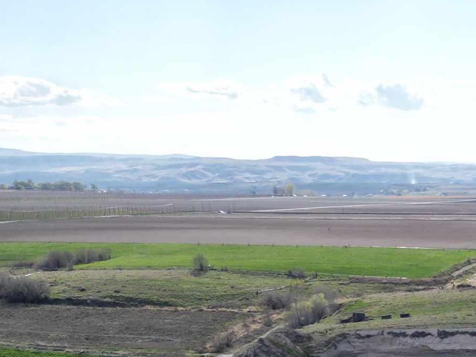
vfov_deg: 15.9
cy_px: 597
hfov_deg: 20.5
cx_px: 709
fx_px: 1127
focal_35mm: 82
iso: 100
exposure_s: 1/2500
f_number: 1.7
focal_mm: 6.72
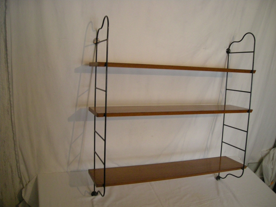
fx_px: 279
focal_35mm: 35
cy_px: 104
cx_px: 138
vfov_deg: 40.7
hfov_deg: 52.6
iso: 400
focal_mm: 5.7
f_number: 2.8
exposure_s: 1/42
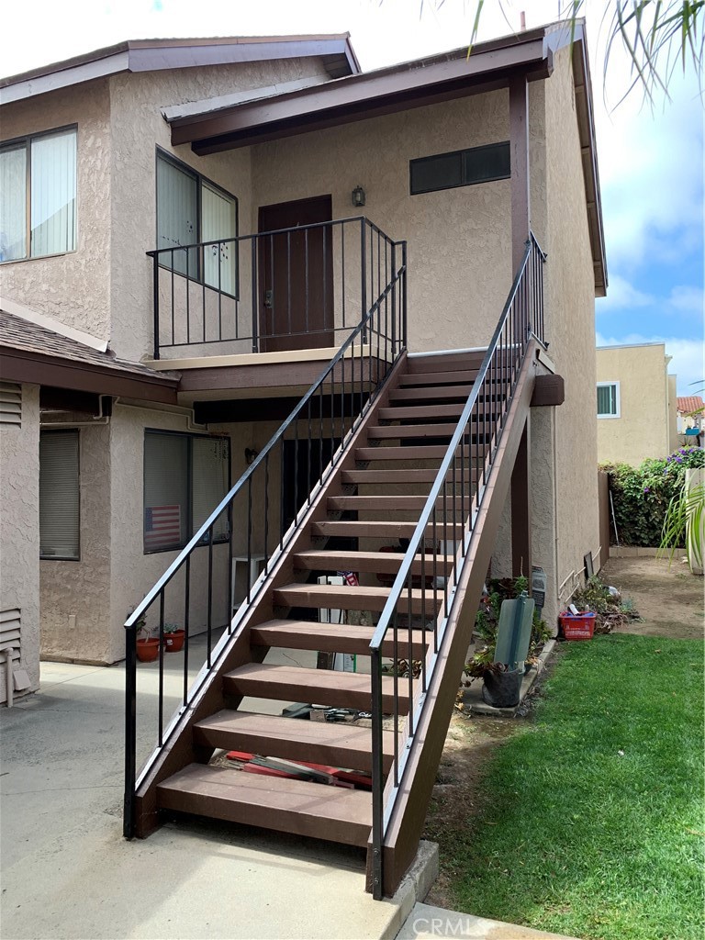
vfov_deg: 67.3
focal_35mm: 26
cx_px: 352
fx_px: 706
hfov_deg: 53.1
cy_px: 470
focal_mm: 4.25
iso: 25
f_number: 1.8
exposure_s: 1/303
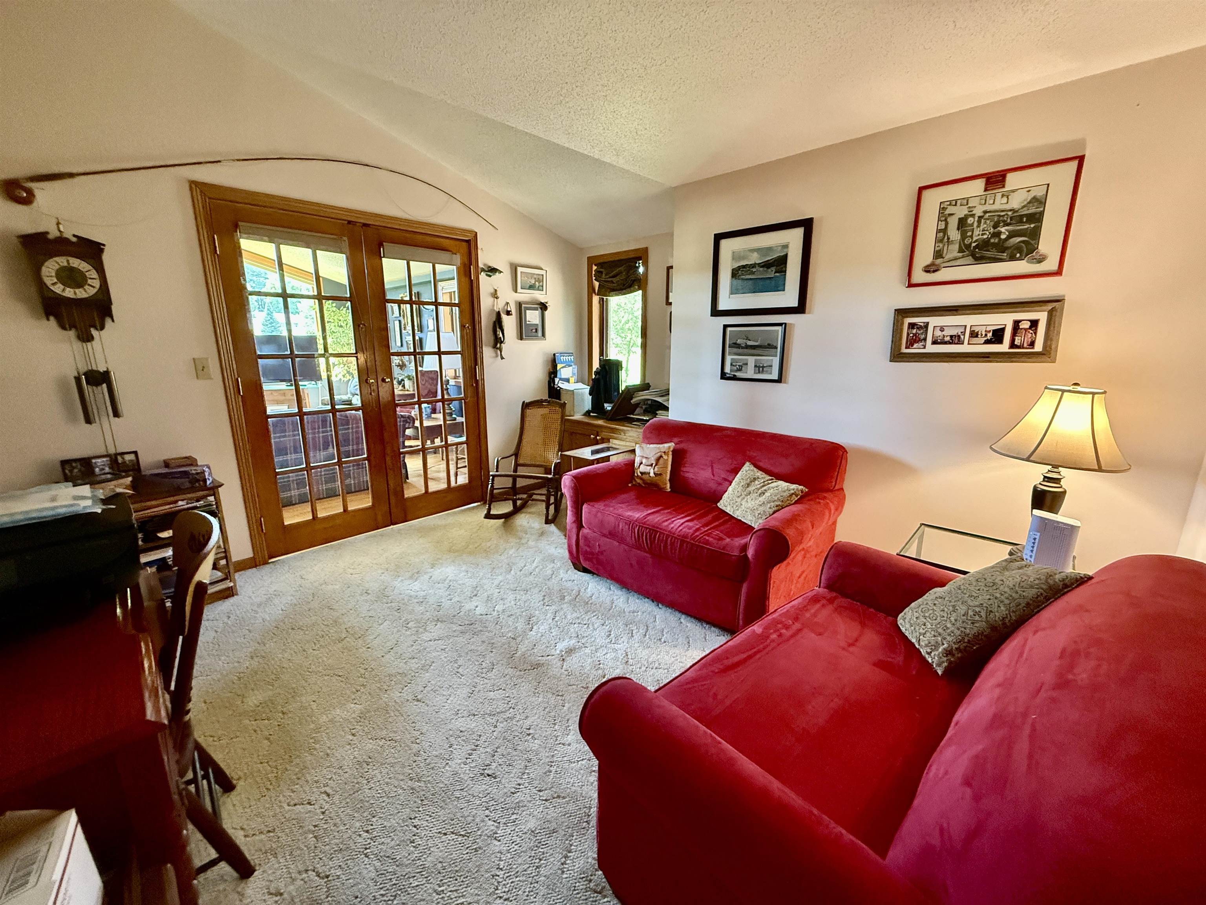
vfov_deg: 85.7
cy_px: 452
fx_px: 488
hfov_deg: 102.1
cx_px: 603
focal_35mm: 14
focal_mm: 2.22
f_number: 2.2
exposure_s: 1/59
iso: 640
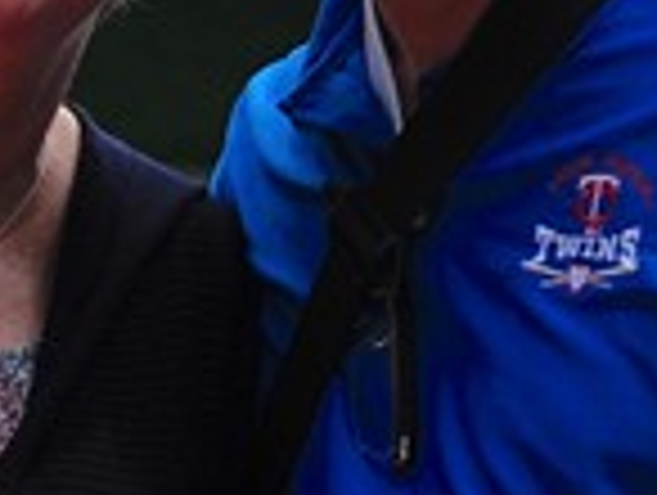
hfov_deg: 6.8
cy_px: 124
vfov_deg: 5.2
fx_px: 5494
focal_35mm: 289
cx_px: 328
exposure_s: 1/1250
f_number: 4
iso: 400
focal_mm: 44
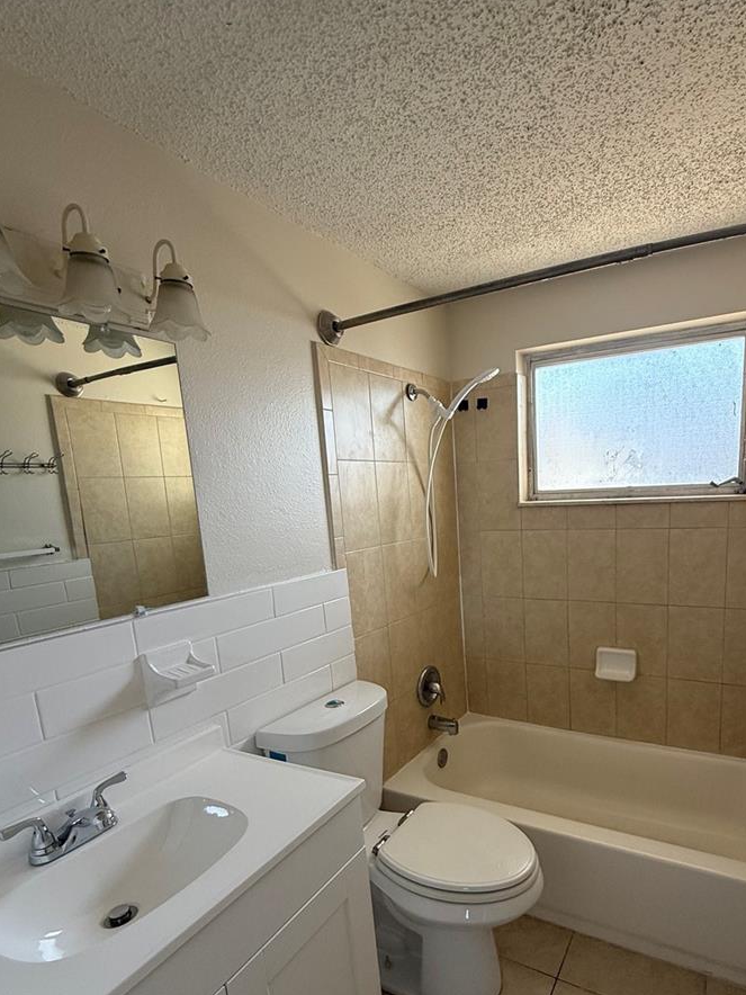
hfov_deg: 67.6
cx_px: 466
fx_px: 546
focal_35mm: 19
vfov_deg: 83.7
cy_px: 592
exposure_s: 1/99
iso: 125
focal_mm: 2.22
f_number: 2.2
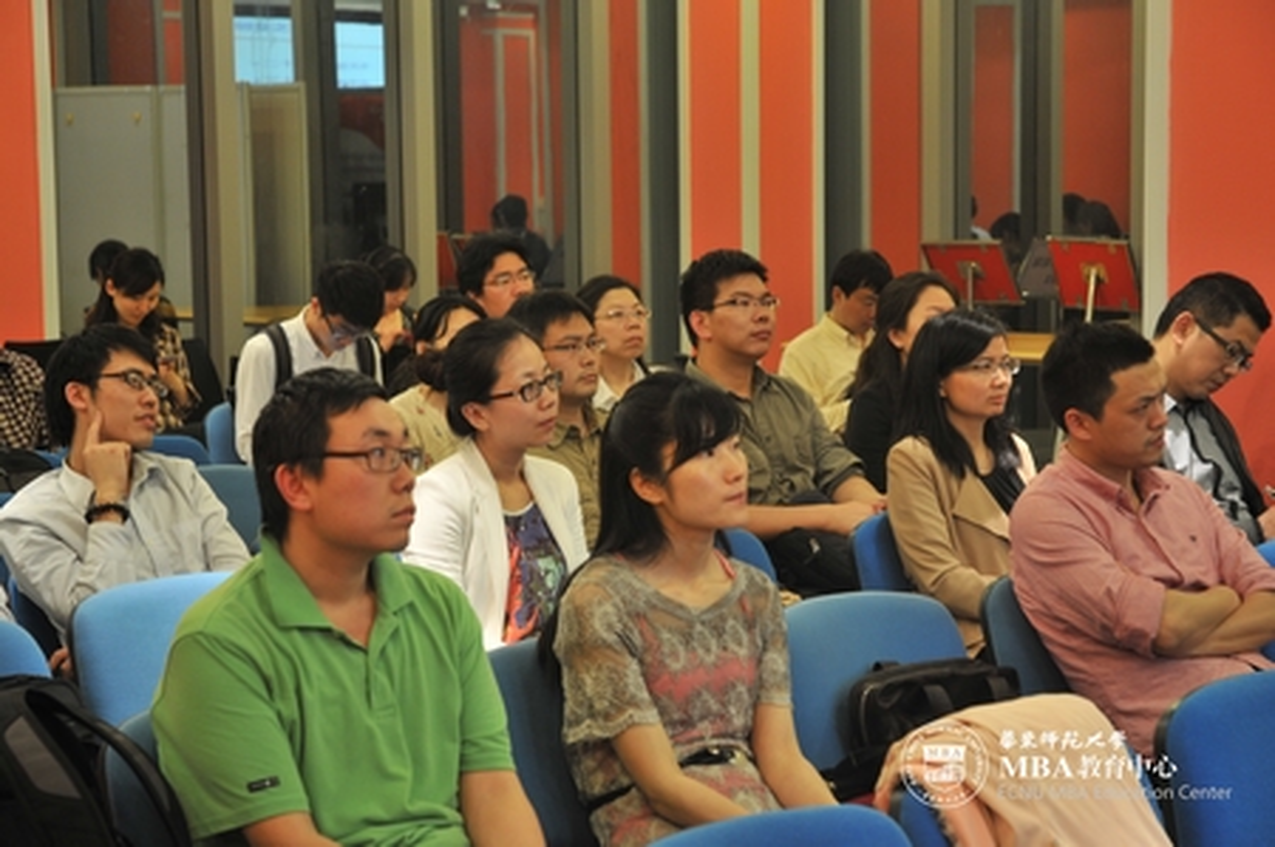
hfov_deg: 24.2
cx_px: 638
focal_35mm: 84
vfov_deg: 16.2
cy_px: 424
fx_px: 2972
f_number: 4.5
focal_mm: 56
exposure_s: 1/15
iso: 400
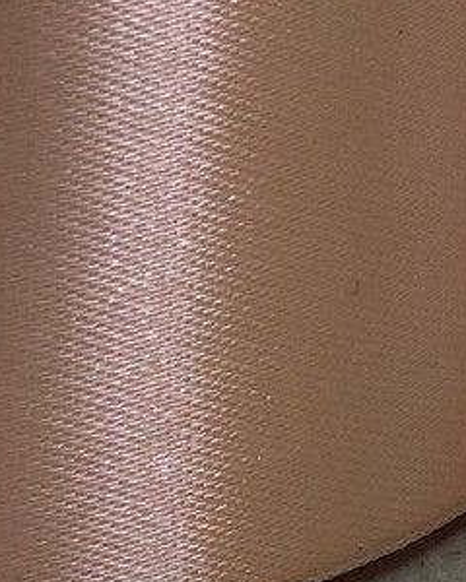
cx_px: -256
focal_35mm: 271
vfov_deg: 7.1
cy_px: 103
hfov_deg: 5.6
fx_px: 4672
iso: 16
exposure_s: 1/50
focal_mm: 6
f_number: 2.4
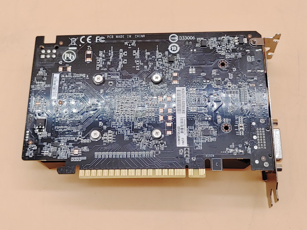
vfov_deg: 29.7
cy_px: 115
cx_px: 154
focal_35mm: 49
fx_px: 435
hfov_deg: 38.9
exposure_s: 1/108
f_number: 1.8
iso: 50
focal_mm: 4.36
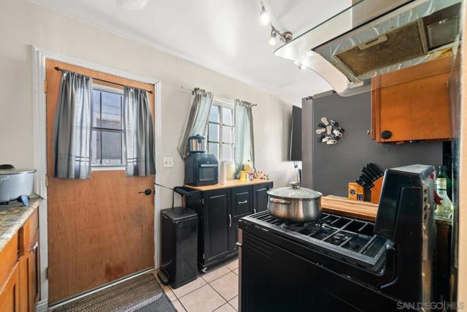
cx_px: 234
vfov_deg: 85.5
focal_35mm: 13
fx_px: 169
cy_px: 156
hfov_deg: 108.3
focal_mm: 13
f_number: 6.3
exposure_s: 2
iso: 250
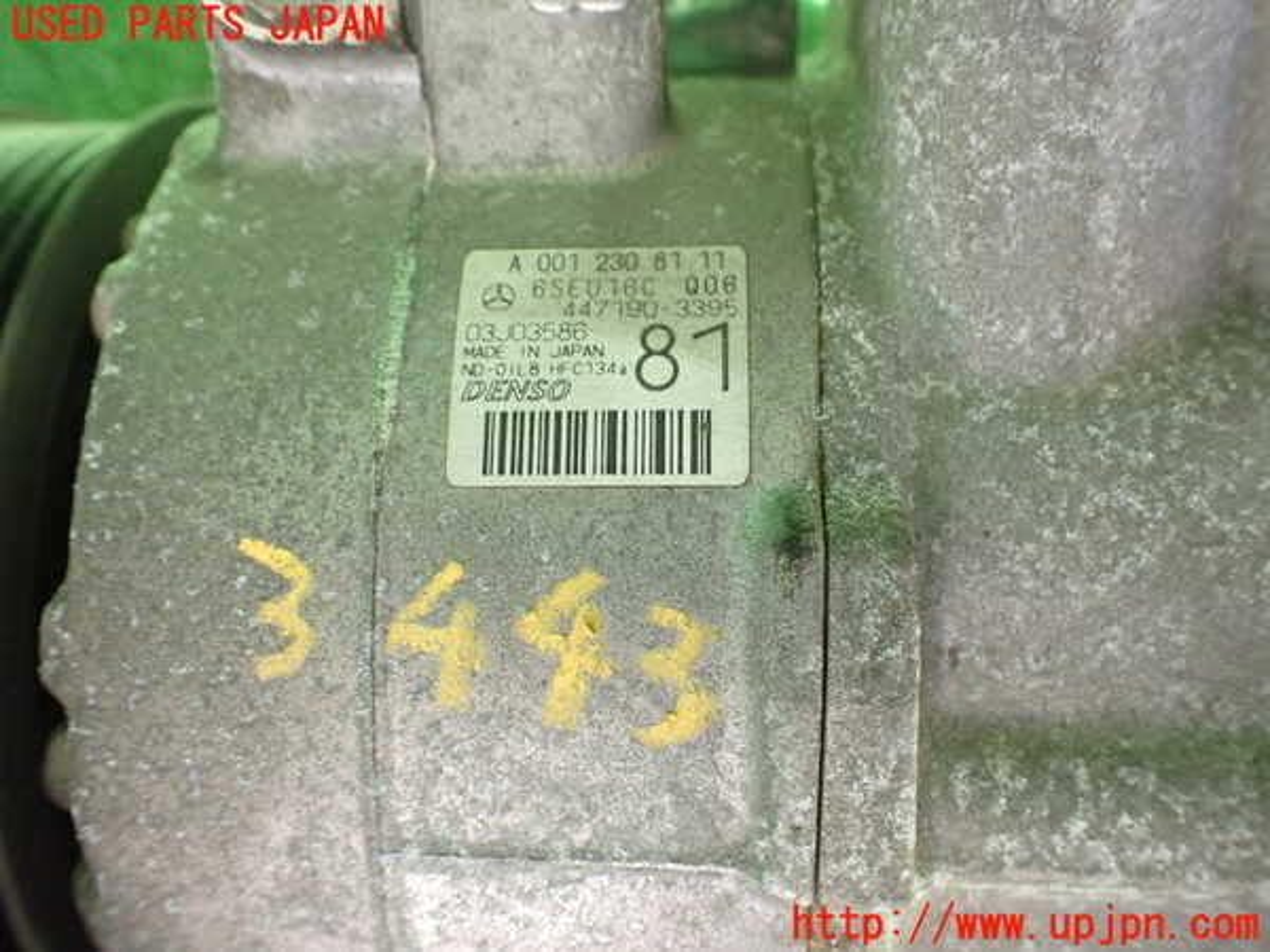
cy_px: 476
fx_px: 1101
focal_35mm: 30
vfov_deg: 46.8
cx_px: 635
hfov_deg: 60.0
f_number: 2.3
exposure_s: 1/125
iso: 500
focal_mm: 5.4
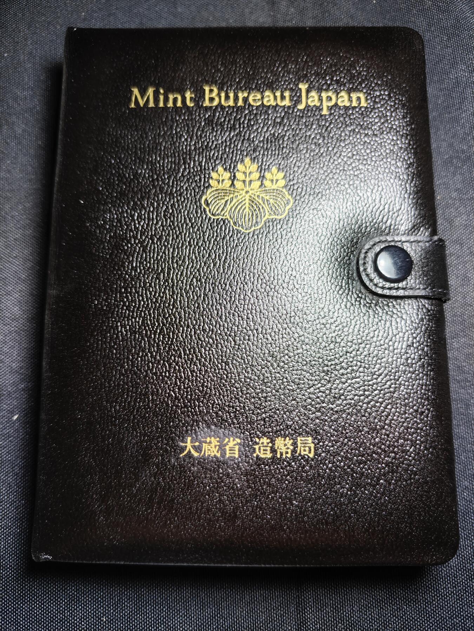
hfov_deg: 56.8
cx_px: 237
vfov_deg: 71.6
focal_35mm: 24
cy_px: 316
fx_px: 438
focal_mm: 5.84
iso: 400
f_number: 1.6
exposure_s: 1/50
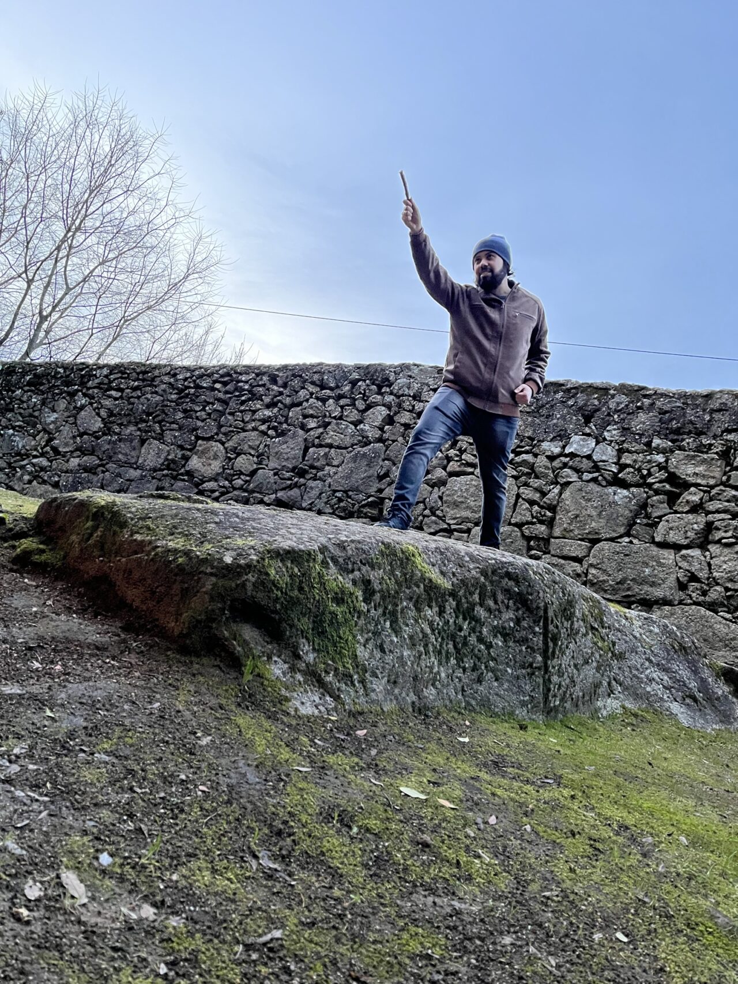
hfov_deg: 53.1
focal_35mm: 26
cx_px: 369
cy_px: 492
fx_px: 739
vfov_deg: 67.3
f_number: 1.6
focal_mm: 5.1
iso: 320
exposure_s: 1/50
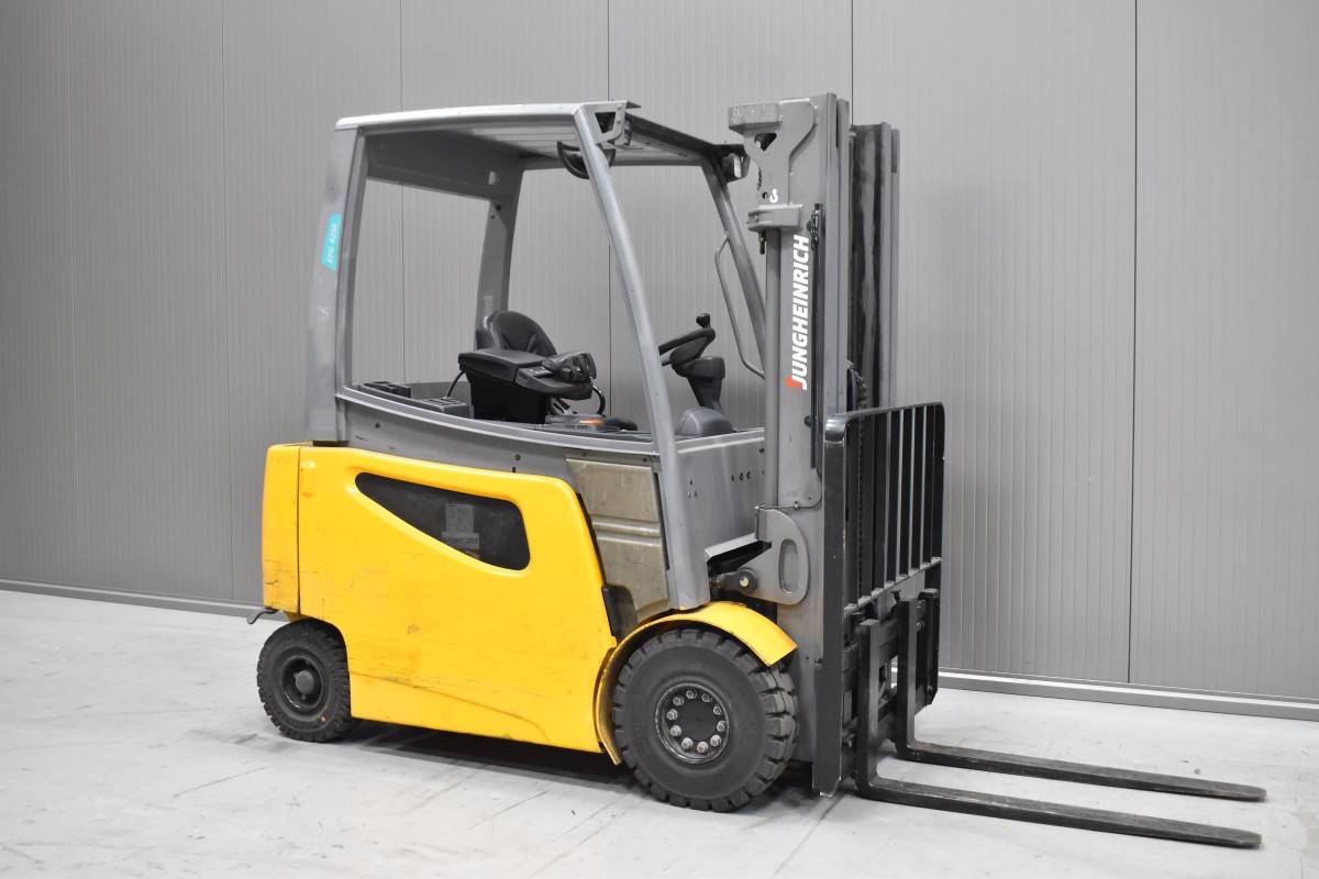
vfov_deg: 36.9
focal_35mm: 36
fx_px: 1319
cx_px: 660
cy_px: 440
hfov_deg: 53.1
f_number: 4.5
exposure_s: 1/40
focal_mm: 24
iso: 1600
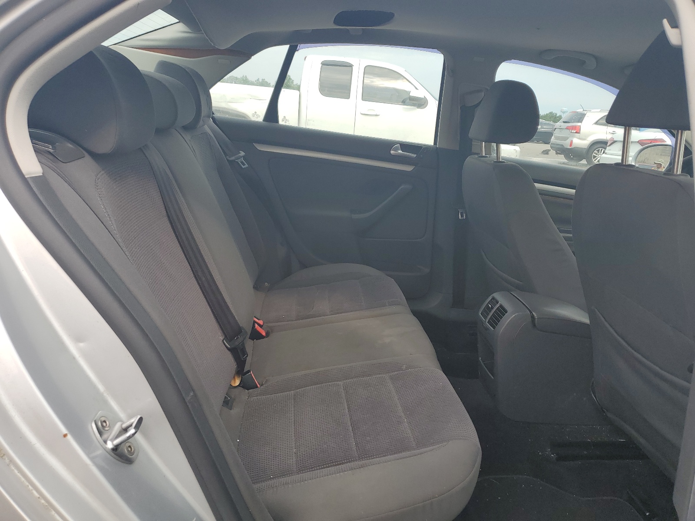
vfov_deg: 53.1
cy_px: 260
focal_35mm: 26
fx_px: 522
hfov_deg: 67.3
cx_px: 348
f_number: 1.5
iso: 50
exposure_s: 1/714
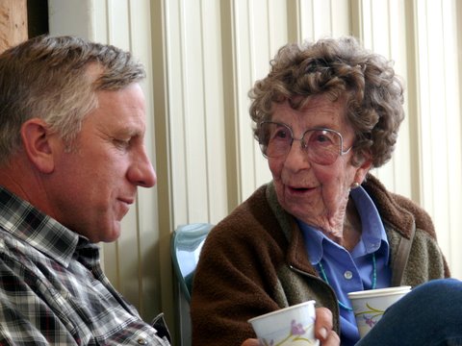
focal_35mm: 278
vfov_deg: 5.3
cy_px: 173
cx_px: 231
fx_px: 3710
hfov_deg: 7.1
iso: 100
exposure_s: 1/80
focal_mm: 58.7
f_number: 3.6
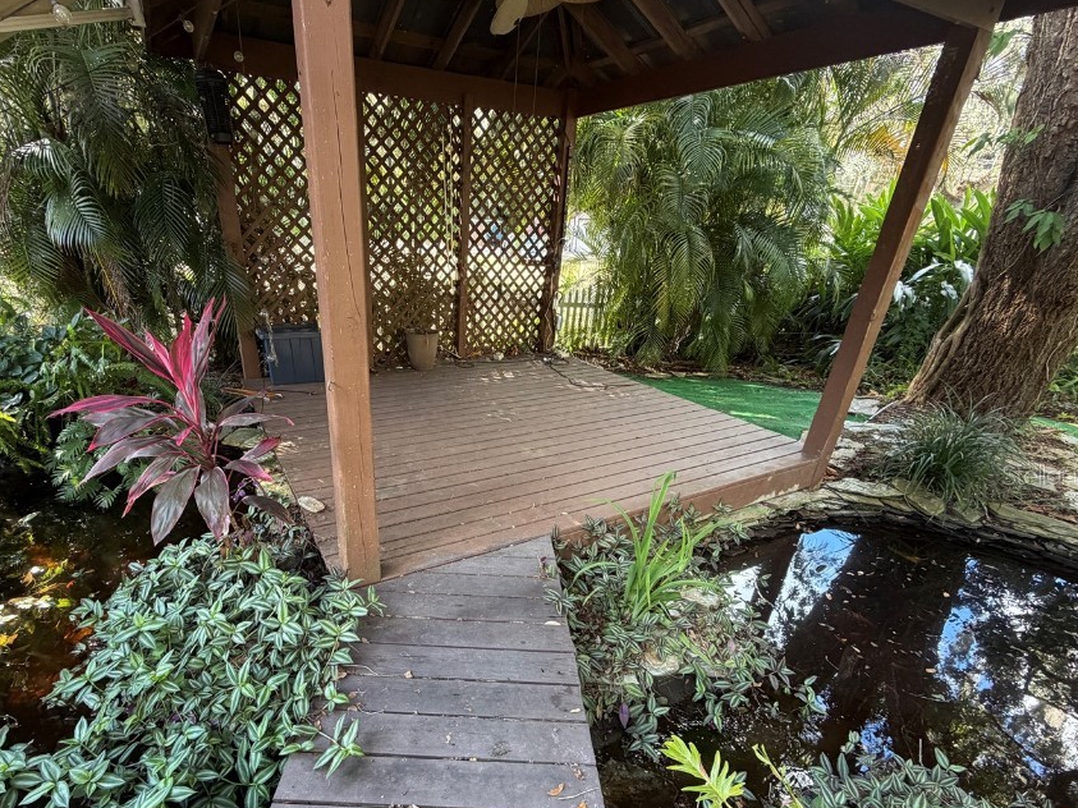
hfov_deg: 90.5
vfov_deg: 74.1
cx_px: 468
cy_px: 474
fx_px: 529
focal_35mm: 17
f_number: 2.2
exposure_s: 1/121
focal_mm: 2.22
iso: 320
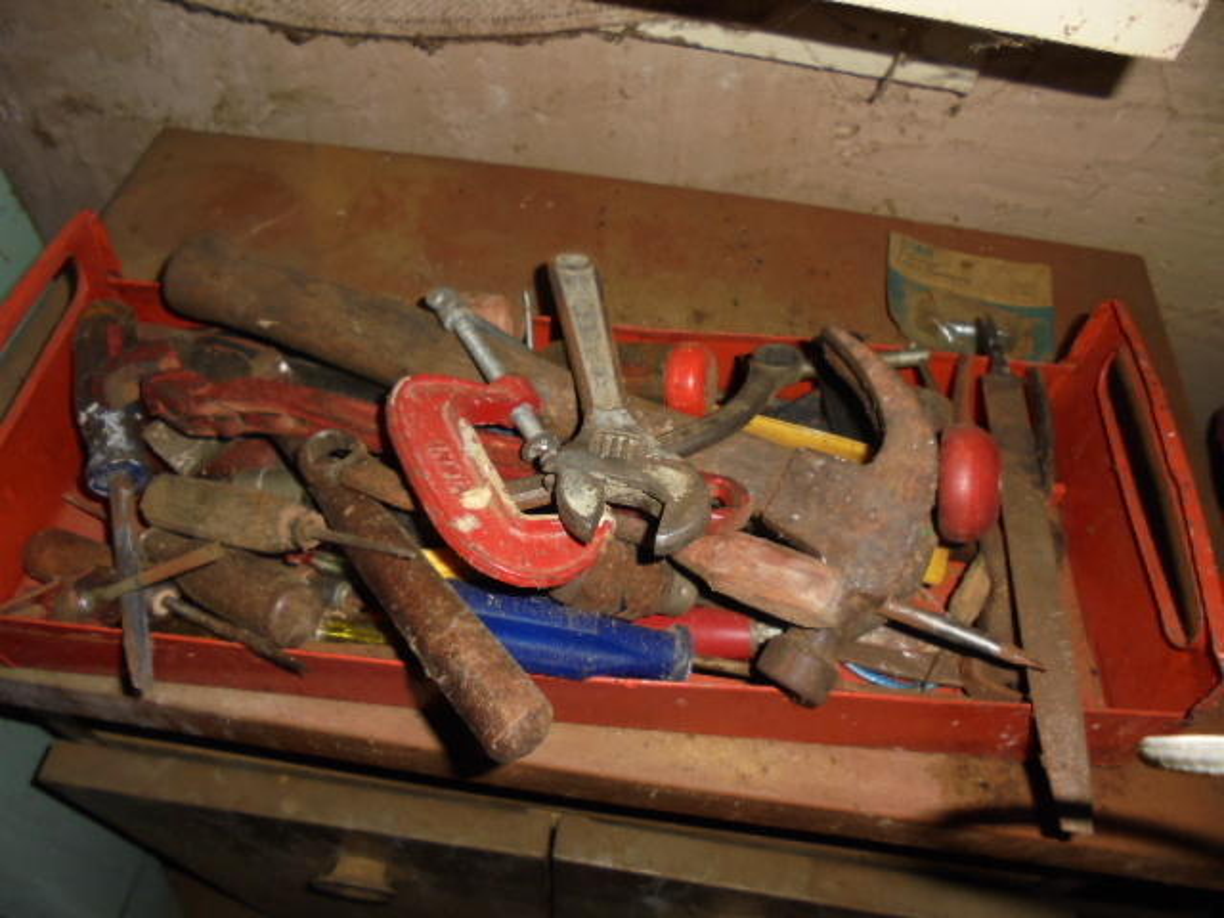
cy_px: 459
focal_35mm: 26
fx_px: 919
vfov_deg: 53.1
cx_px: 612
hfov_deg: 67.3
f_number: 3.5
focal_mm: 4.6
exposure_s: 1/30
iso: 200
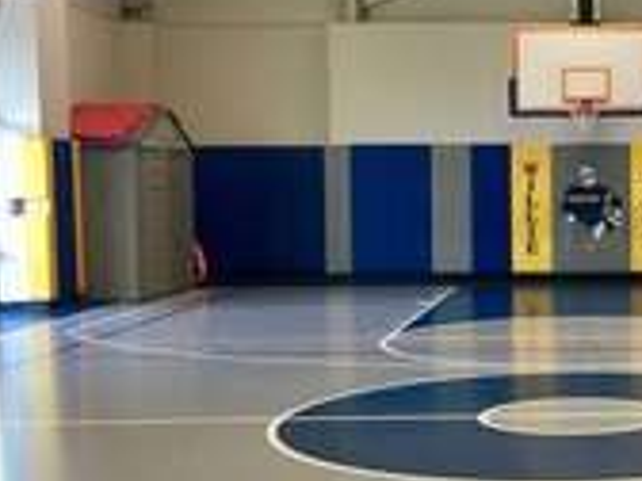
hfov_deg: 26.7
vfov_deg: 21.3
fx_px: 1280
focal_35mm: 69
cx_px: 631
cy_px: 275
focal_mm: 4.15
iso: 40
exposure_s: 1/30
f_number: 2.2
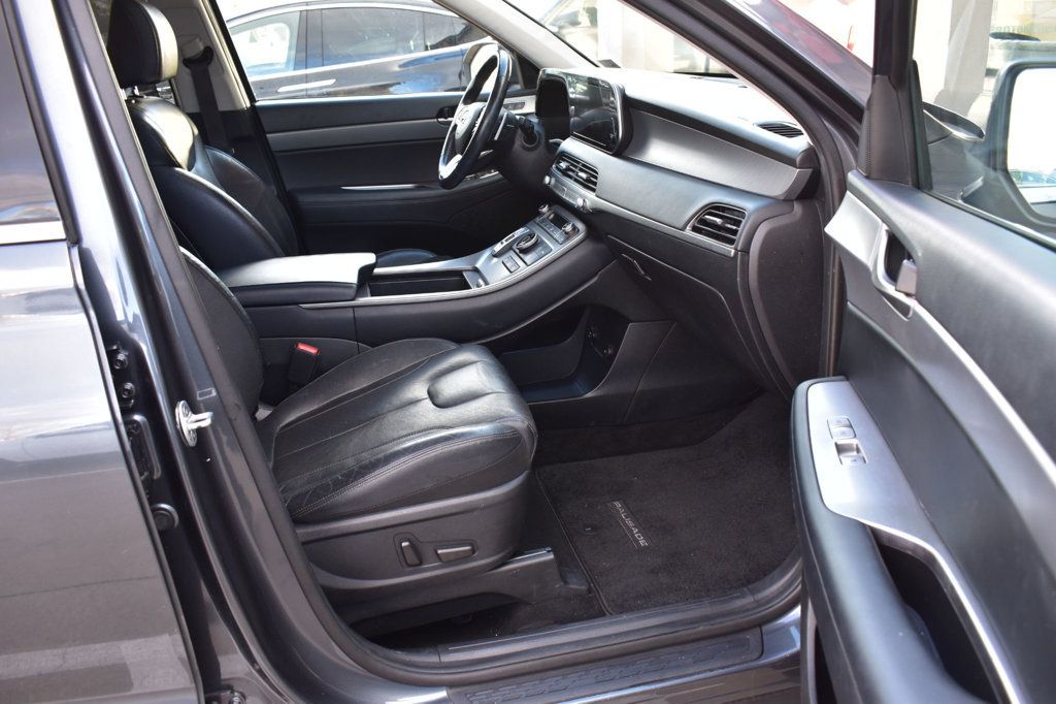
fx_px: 880
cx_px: 528
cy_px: 352
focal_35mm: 30
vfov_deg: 43.6
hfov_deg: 61.9
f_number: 7.1
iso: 400
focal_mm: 20
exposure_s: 1/30
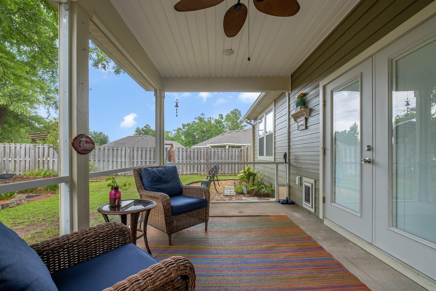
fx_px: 182
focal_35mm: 15
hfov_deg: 100.4
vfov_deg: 77.3
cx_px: 218
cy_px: 146
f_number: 8
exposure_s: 1/25
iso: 250
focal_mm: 10
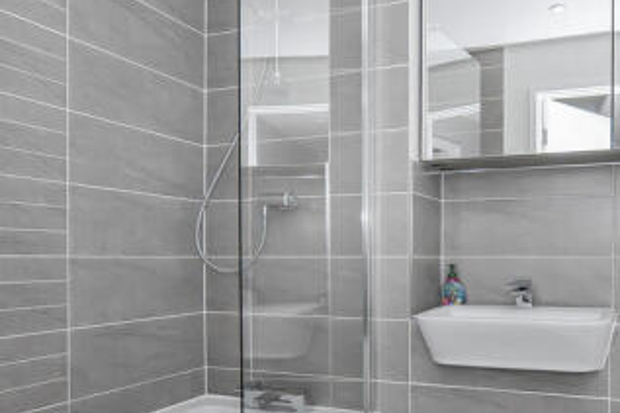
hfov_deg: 58.7
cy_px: 231
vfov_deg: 42.2
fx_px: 534
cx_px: 422
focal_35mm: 31
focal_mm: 10
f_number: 11
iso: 400
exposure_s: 1/50
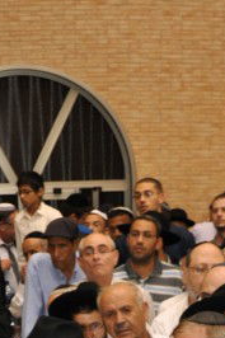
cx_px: 80
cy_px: 437
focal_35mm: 78
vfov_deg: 23.1
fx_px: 732
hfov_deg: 17.4
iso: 800
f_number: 3.5
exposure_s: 1/60
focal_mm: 18
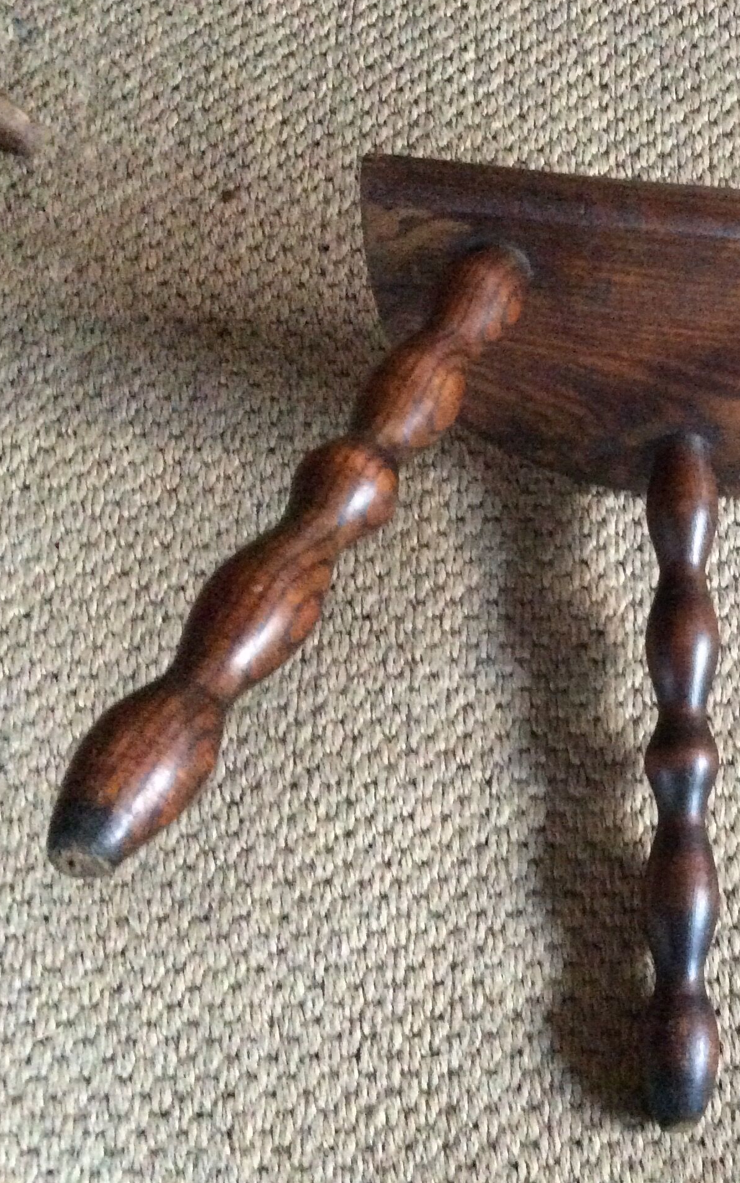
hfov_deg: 26.4
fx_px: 1484
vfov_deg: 43.5
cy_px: 584
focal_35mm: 46
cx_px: 759
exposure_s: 1/17
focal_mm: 3.3
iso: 640
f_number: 2.4
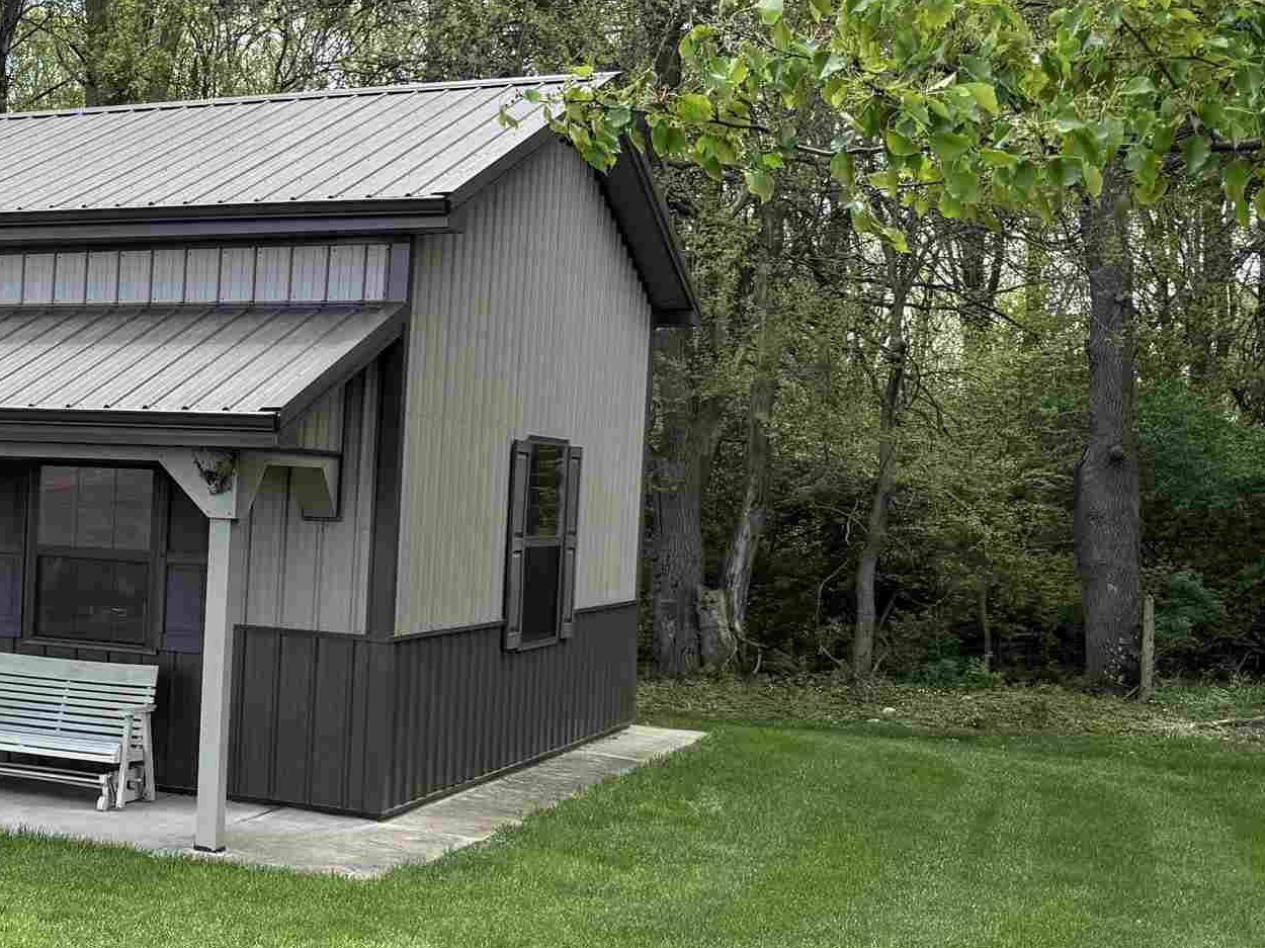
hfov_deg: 28.6
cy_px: 525
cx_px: -238
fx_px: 2156
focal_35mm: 59
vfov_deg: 24.8
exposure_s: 1/1553
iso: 100
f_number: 1.78
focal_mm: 6.76
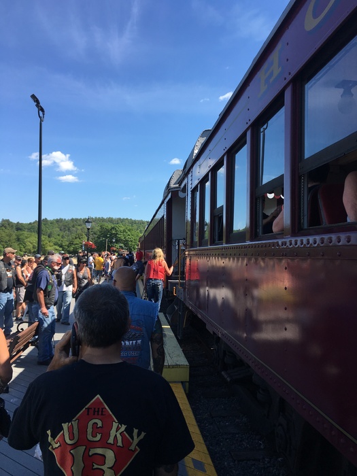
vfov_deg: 61.7
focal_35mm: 29
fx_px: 399
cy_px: 238
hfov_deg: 48.2
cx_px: 178
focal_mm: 4.15
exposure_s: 1/894
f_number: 2.2
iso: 25
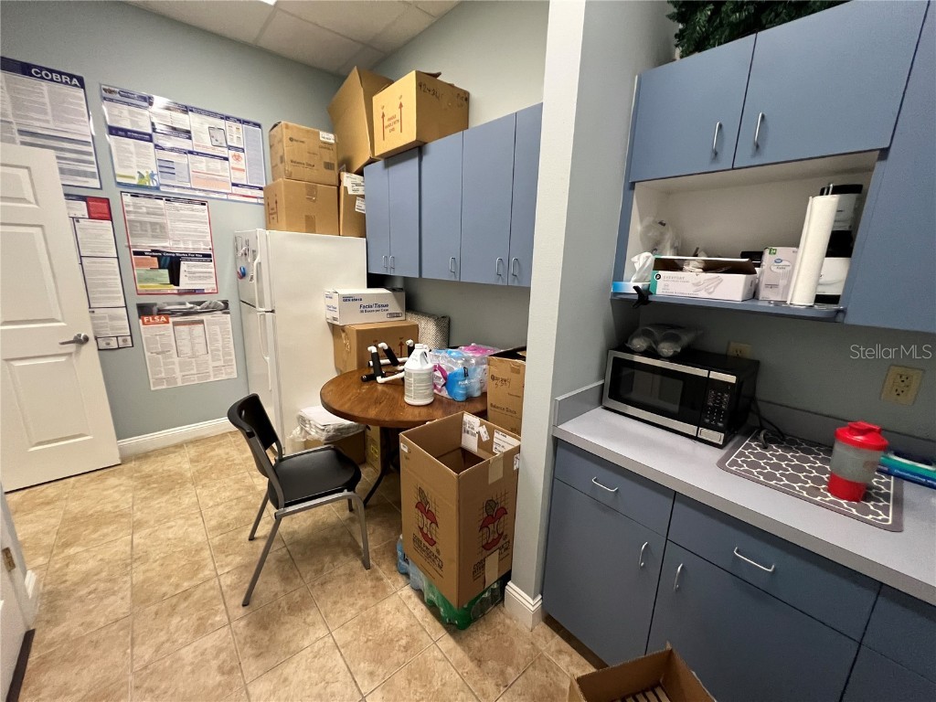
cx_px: 468
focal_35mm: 13
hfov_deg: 106.2
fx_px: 352
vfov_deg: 89.9
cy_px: 351
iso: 400
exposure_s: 1/60
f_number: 1.8
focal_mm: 1.57
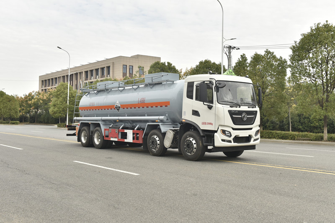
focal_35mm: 38
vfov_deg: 35.0
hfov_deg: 50.7
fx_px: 354
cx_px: 168
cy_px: 112
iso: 500
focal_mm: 38
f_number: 9
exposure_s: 1/320
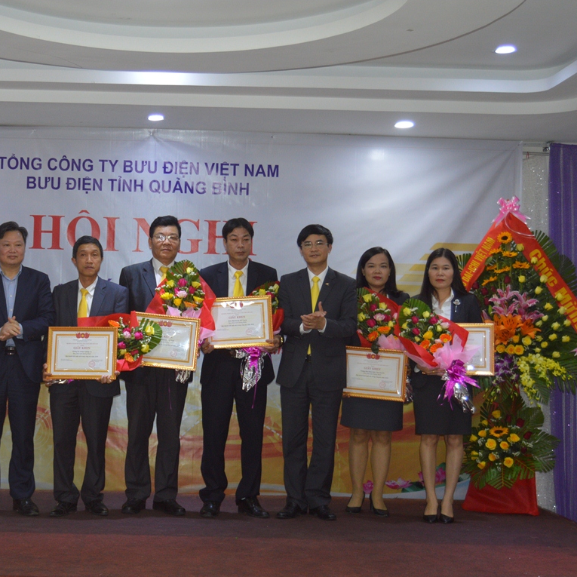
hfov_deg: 28.4
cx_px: 147
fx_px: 1125
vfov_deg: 28.8
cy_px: 289
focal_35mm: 60
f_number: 4.2
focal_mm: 31
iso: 800
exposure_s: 1/60
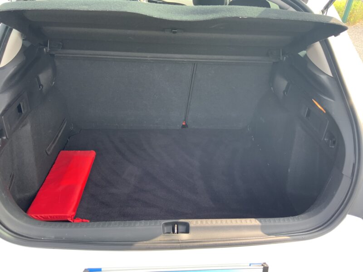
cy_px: 136
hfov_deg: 61.7
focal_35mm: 29
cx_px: 182
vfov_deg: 48.2
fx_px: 304
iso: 32
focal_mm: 3
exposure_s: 1/122
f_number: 1.8
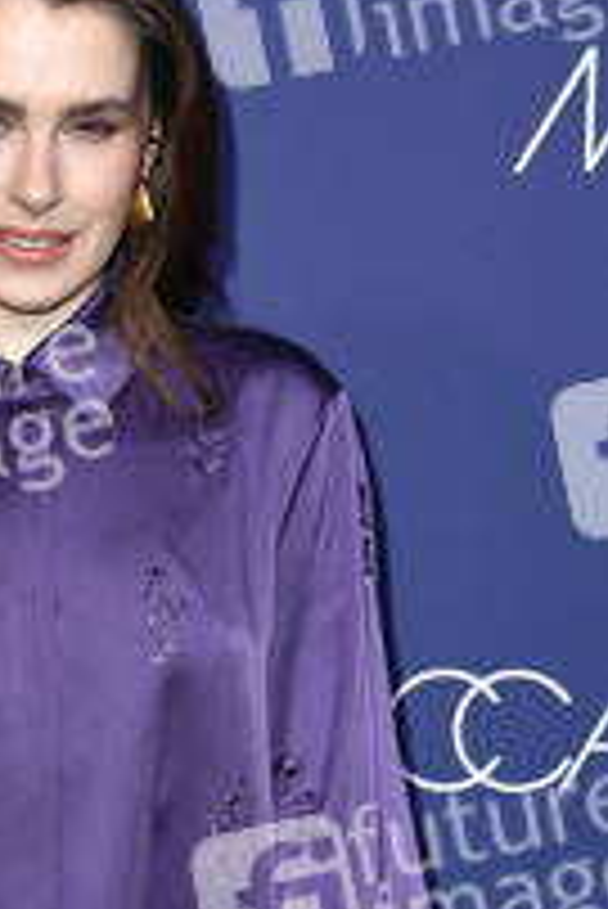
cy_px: 657
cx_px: 14
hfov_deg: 6.9
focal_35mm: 198
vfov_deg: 10.4
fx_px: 5007
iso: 640
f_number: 5.6
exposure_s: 1/250
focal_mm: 100
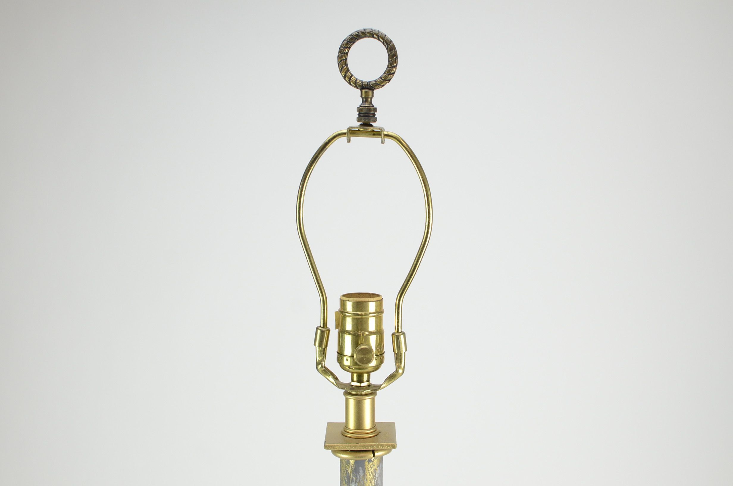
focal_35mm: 52
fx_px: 1067
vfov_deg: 25.6
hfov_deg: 37.9
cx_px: 366
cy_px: 243
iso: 800
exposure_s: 1/125
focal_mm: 35
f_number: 4.5
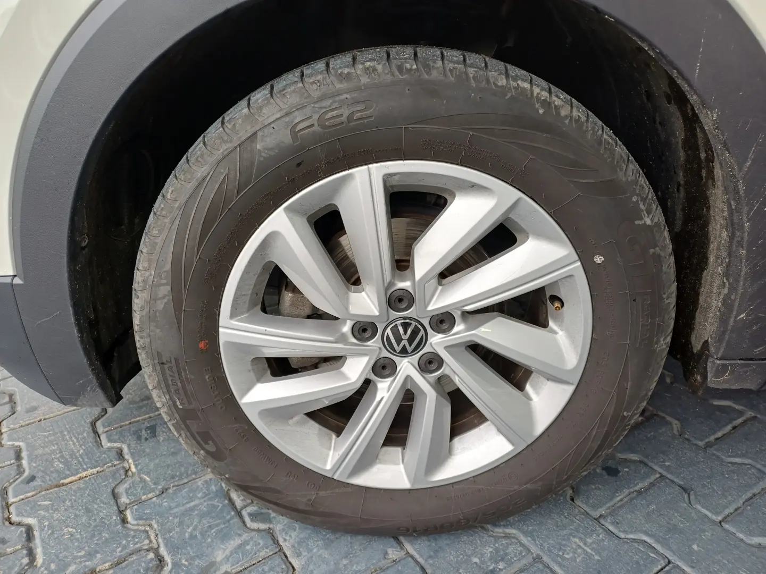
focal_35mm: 25
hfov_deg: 69.4
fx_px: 553
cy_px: 287
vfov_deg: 54.9
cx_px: 383
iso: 80
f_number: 1.8
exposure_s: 1/100
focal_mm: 4.65
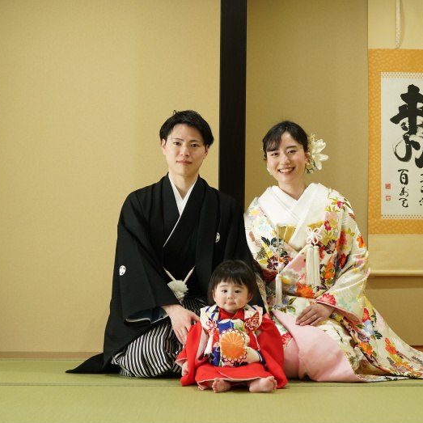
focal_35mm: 65
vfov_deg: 26.5
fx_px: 899
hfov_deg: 26.4
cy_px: 215
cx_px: 273
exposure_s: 1/80
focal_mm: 50
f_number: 3.2
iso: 800
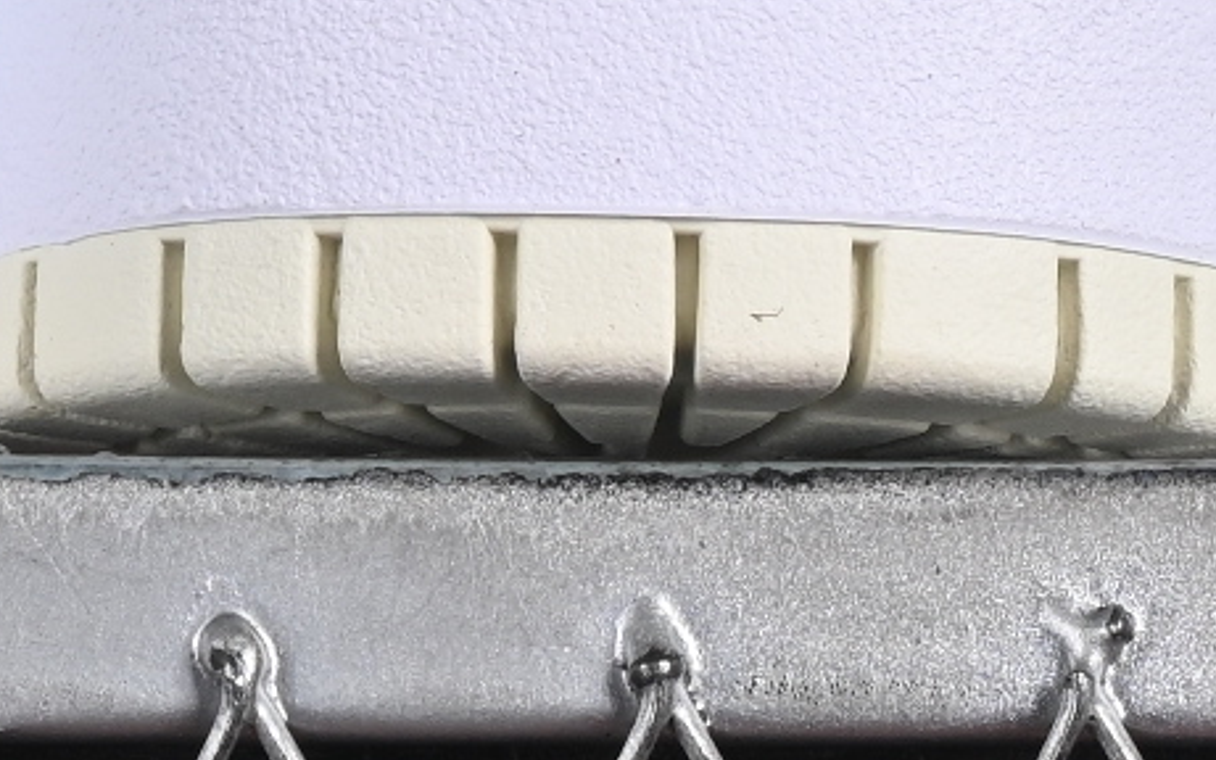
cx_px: -82
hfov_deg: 4.5
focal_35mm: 462
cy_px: -1053
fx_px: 15309
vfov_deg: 2.8
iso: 160
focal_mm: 50
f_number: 8
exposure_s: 1/80
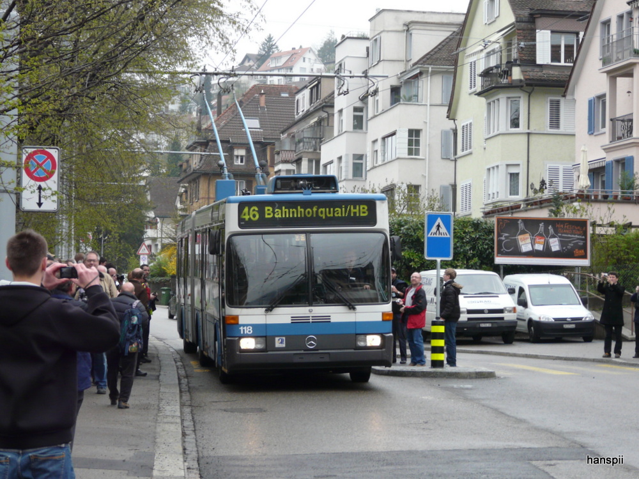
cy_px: 240
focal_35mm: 109
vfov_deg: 13.6
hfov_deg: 18.0
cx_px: 320
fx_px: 2012
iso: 160
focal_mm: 18
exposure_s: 1/250
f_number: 3.6
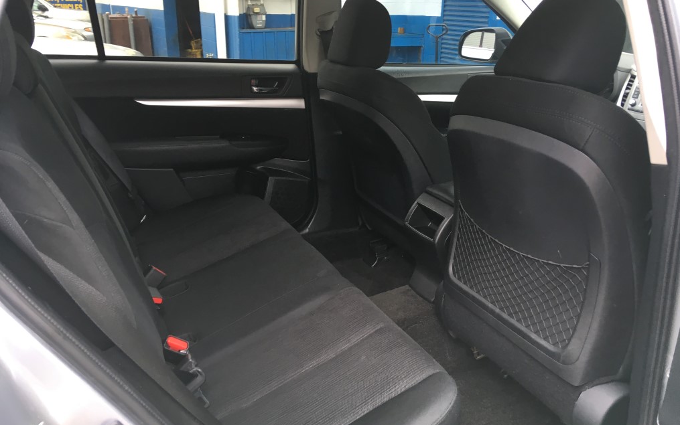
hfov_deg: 61.2
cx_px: 342
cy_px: 198
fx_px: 575
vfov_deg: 40.6
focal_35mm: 31
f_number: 2.2
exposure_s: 1/40
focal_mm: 4.15
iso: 32
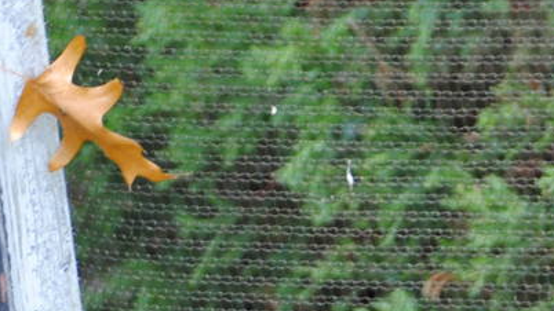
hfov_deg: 5.1
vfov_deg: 2.9
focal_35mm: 413
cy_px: 302
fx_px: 6066
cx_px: 1036
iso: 400
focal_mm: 66
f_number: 4.2
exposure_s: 1/50
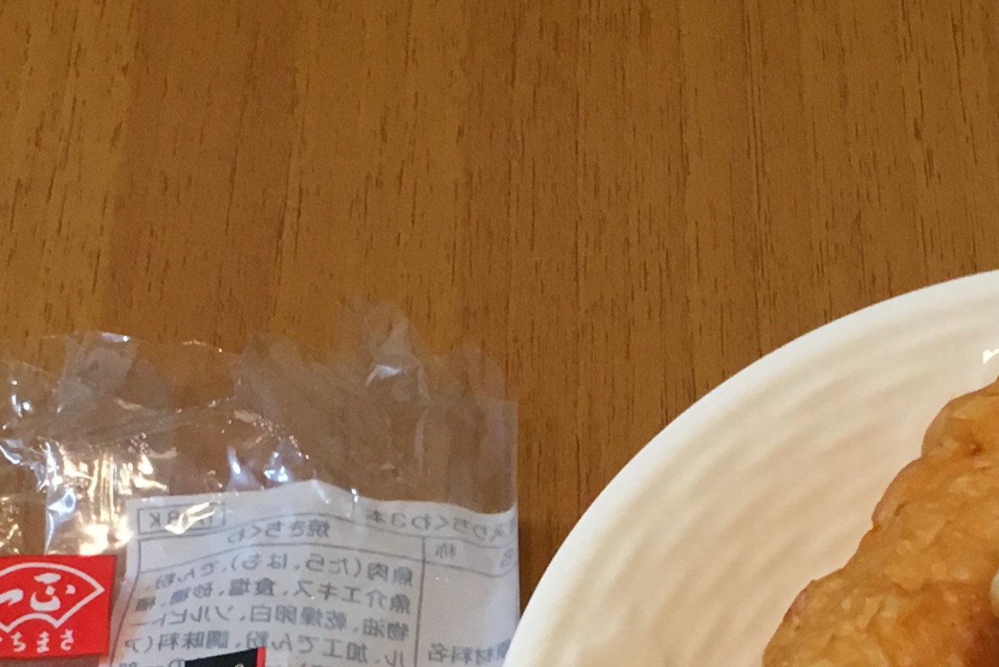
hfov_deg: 19.5
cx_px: 724
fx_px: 2887
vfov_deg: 12.9
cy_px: 766
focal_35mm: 104
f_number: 2.2
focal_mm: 4.15
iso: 80
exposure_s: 1/30
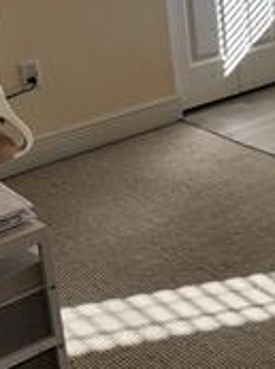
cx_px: 433
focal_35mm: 80
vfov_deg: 23.8
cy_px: 34
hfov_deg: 16.5
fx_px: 851
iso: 12
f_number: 1.8
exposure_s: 1/183
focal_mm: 6.4
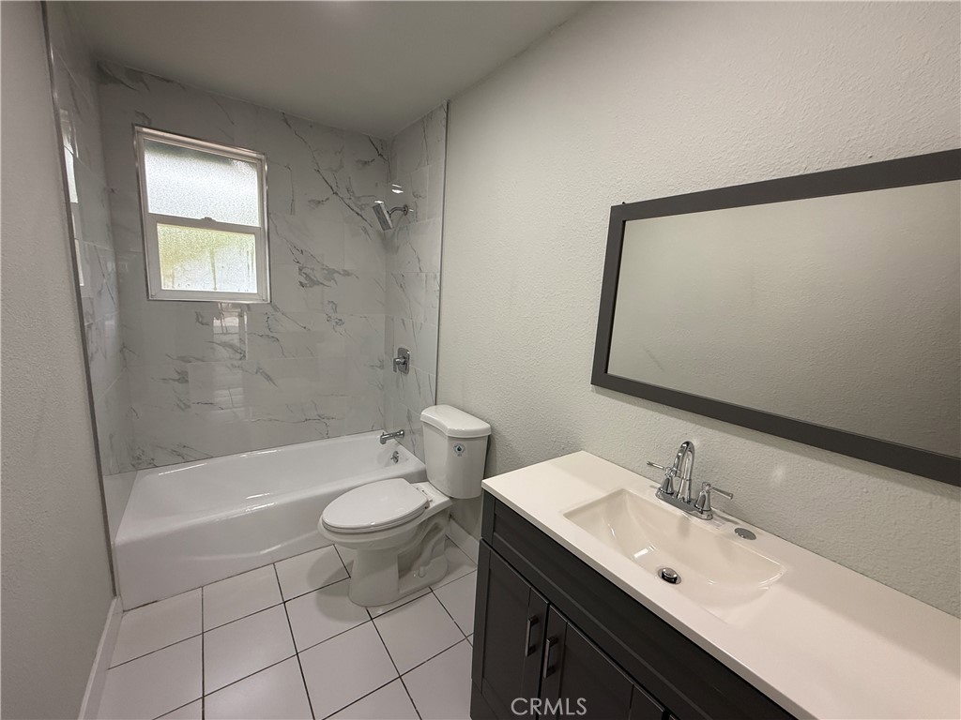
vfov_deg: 85.7
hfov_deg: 102.1
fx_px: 389
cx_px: 480
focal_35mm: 14
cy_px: 360
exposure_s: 1/120
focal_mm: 2.22
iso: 160
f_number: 2.2
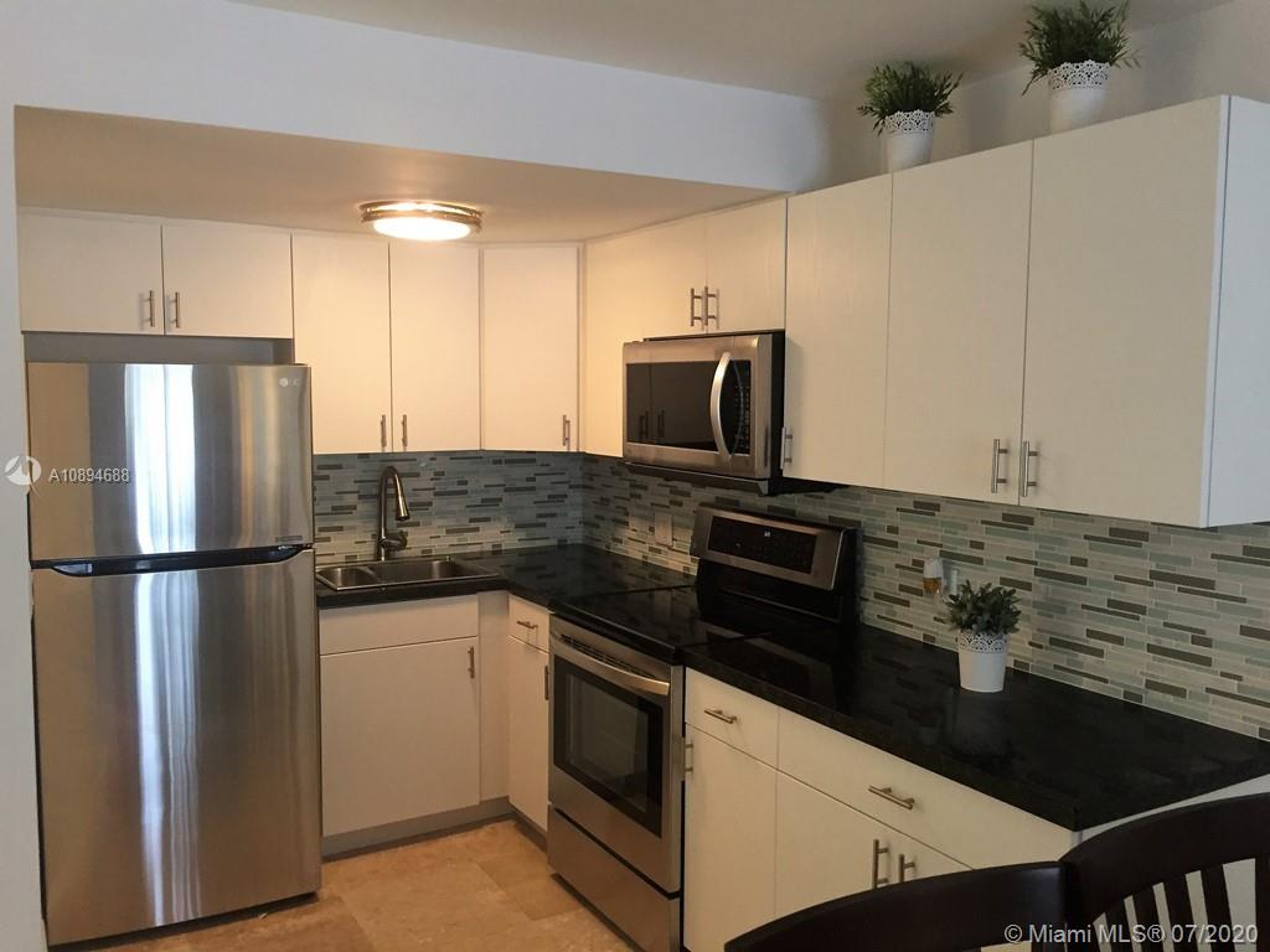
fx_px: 1064
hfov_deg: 61.7
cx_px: 635
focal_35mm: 29
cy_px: 476
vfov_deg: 48.2
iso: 125
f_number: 2.2
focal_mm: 4.15
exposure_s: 1/30
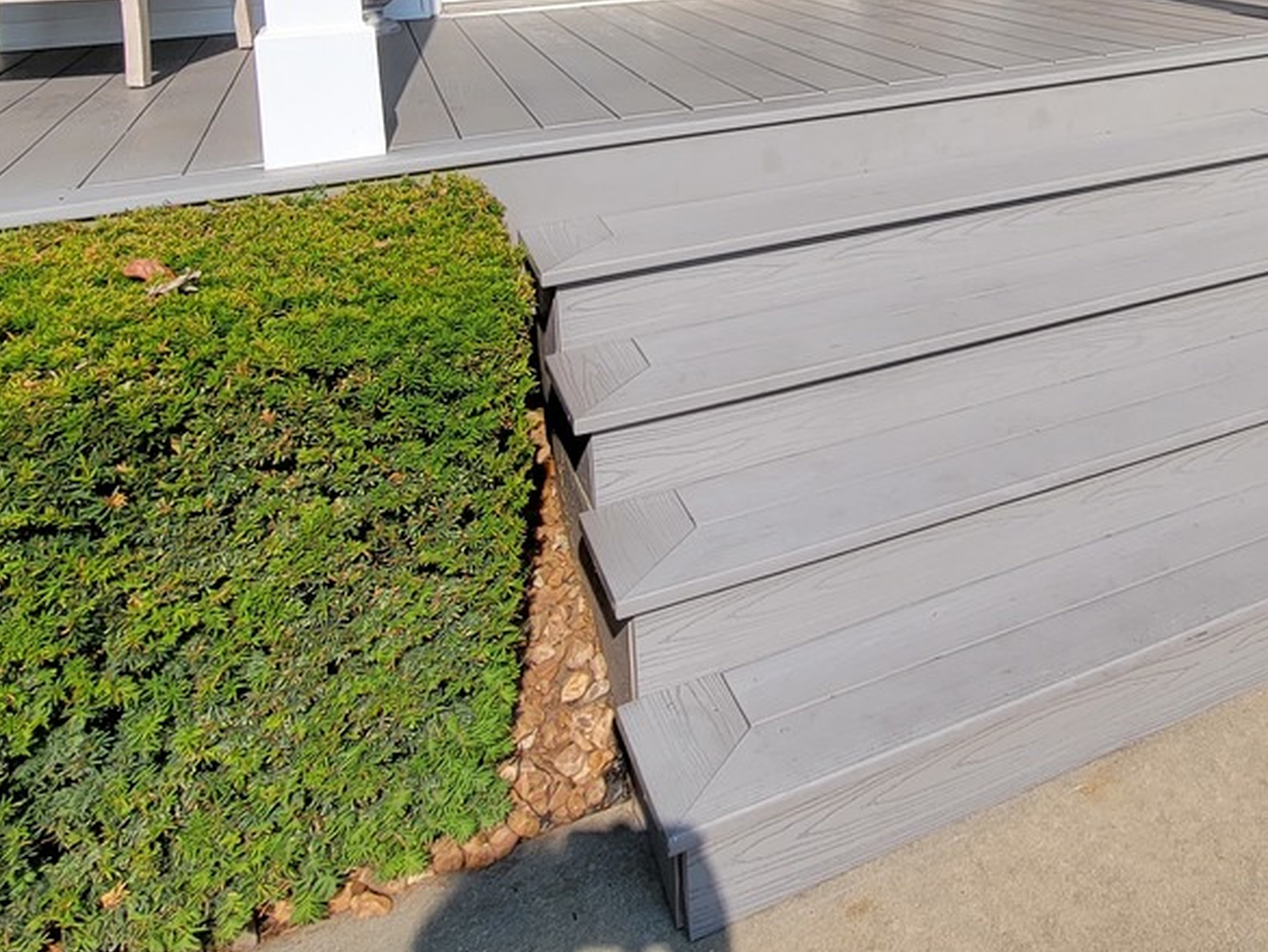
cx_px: 1095
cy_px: -56
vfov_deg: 37.9
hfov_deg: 51.4
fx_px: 1172
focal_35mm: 32
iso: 50
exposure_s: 1/1484
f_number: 2.2
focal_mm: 2.2
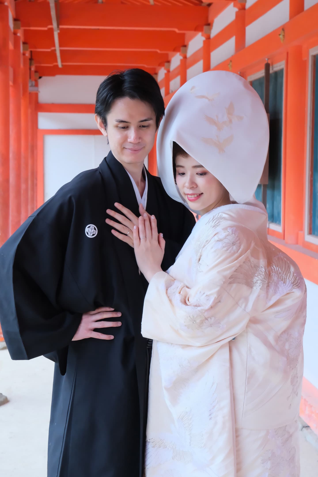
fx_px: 848
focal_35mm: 64
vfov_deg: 31.4
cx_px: 159
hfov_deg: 21.2
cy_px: 238
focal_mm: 42.9
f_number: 7.1
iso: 3200
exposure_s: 1/250
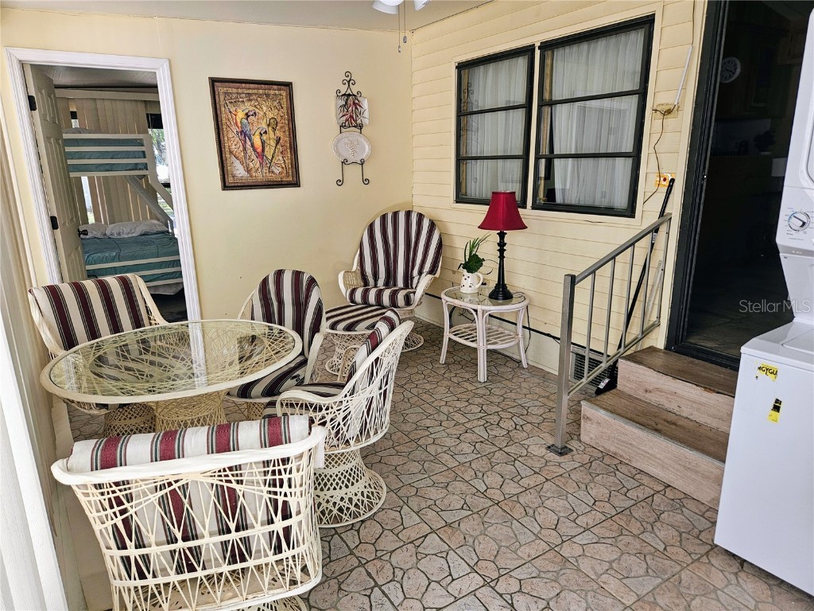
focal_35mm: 23
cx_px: 407
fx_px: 541
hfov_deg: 73.9
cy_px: 306
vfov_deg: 58.9
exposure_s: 1/120
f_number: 1.8
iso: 100
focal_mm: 5.4
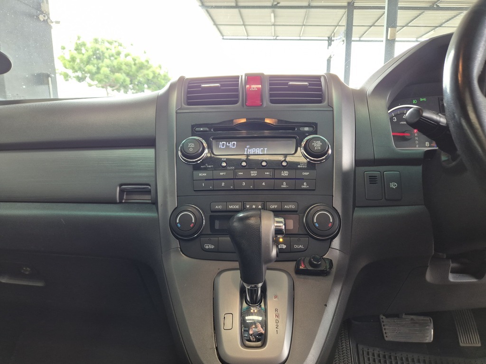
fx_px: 323
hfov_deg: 73.9
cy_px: 182
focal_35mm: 23
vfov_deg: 58.9
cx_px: 243
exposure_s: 1/100
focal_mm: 5.4
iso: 250
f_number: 1.8
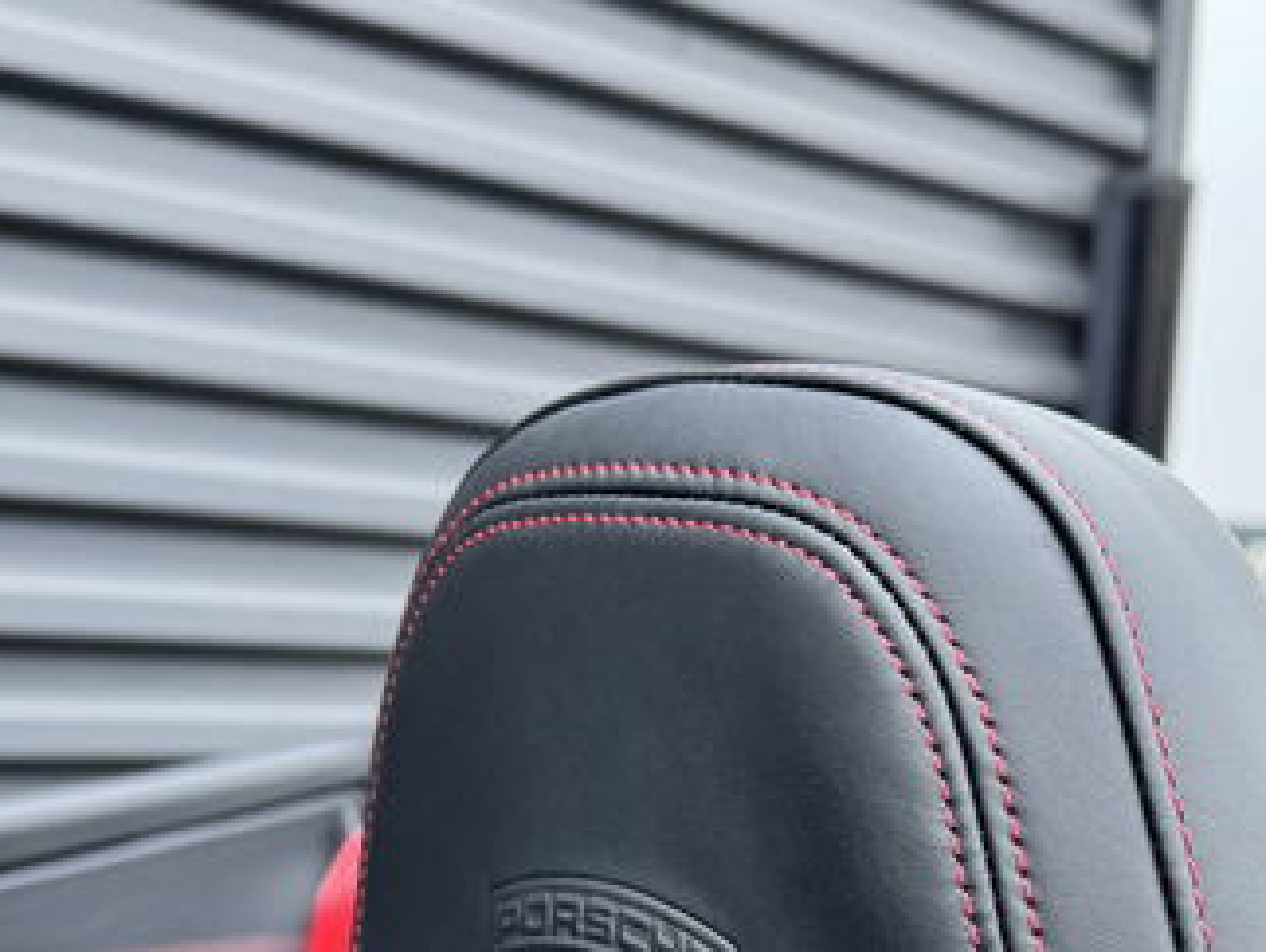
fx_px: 2087
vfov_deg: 24.7
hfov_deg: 33.7
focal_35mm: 57
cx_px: 713
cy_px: 925
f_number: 1.78
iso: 200
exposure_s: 1/96
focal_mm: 6.76
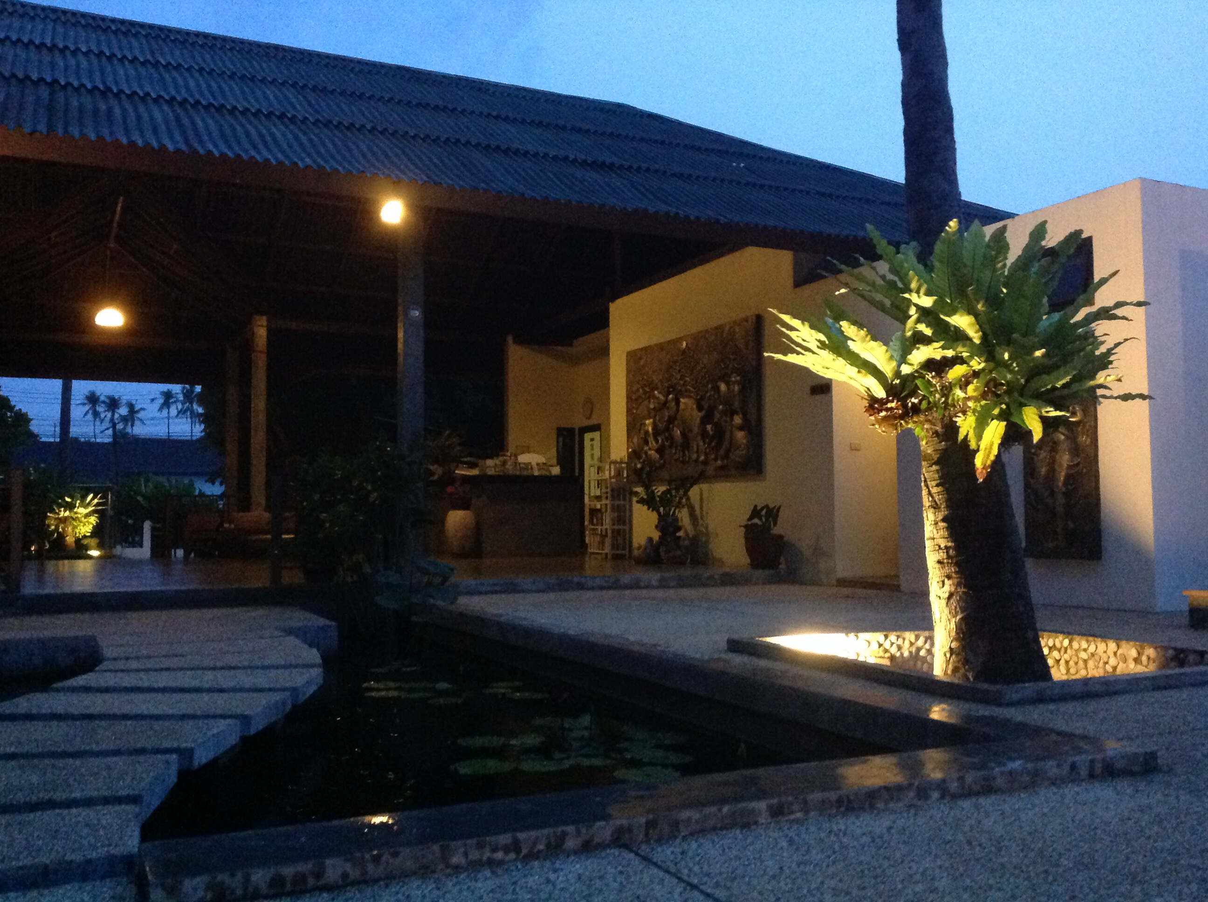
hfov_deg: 52.7
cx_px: 604
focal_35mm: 35
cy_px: 451
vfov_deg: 40.6
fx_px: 1220
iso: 800
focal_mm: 4.28
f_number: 2.4
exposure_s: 1/15
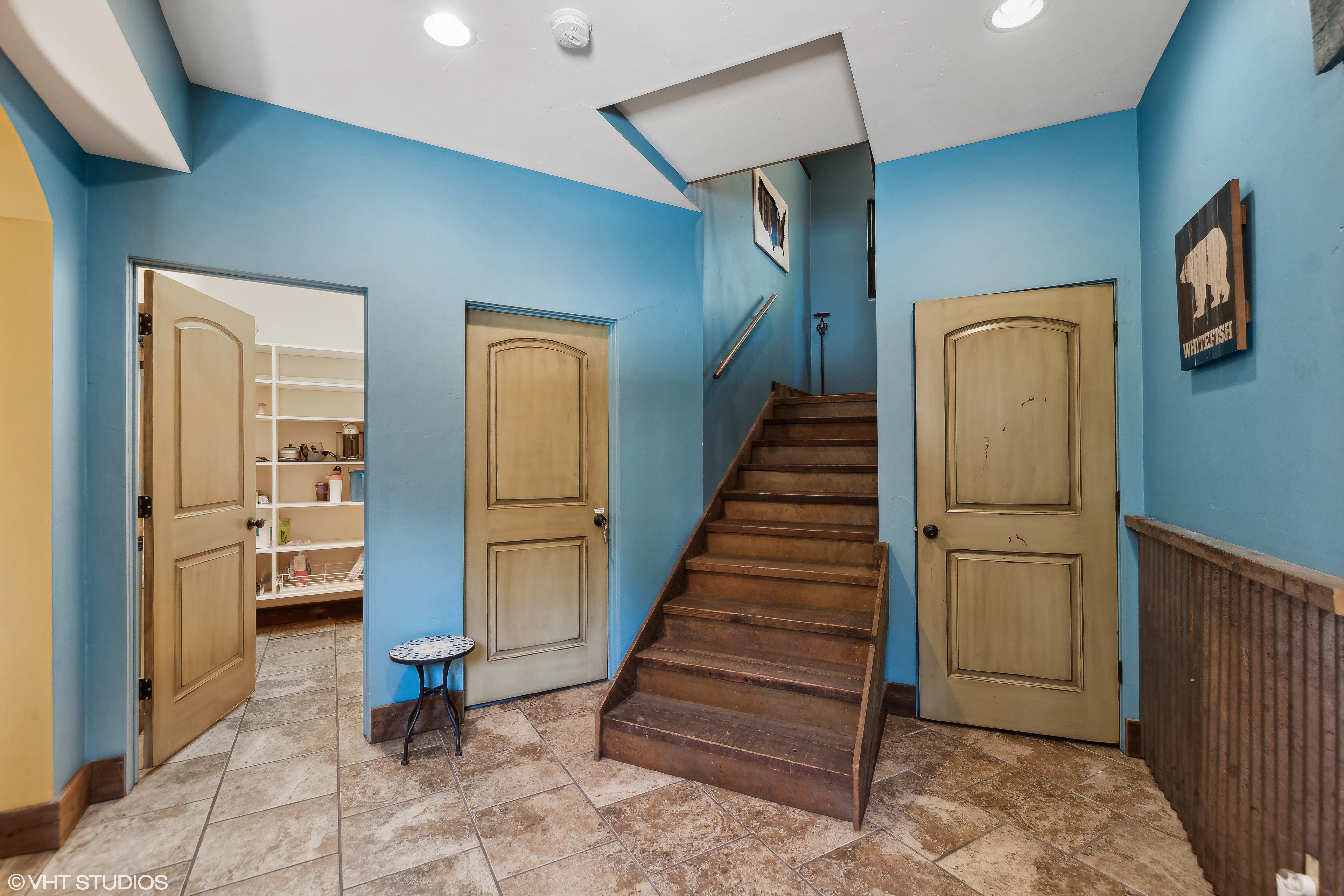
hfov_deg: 100.4
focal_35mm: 15
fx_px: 560
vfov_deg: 77.3
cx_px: 672
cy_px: 448
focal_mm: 10
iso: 200
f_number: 6.3
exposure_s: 1/2.5
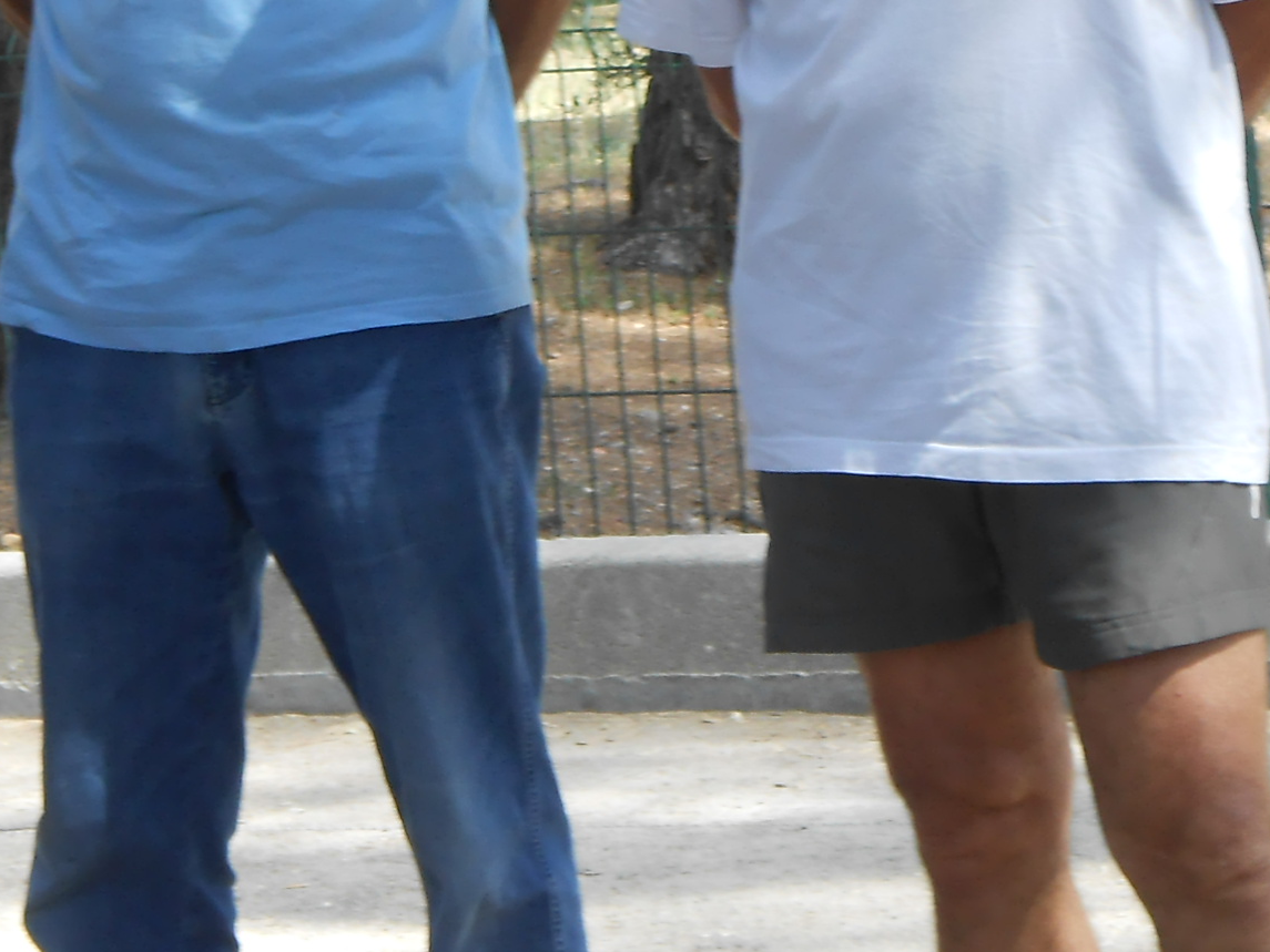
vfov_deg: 5.6
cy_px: 239
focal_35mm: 265
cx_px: 109
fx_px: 9723
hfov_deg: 7.5
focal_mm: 16.5
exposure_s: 1/125
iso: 80
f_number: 4.6
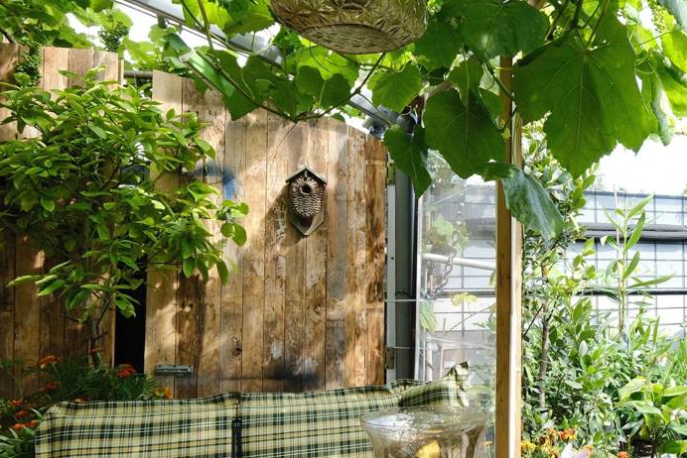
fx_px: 745
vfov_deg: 34.0
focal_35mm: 39
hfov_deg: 44.4
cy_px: 294
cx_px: 637
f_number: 4.5
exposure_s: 1/125
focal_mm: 10
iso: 160
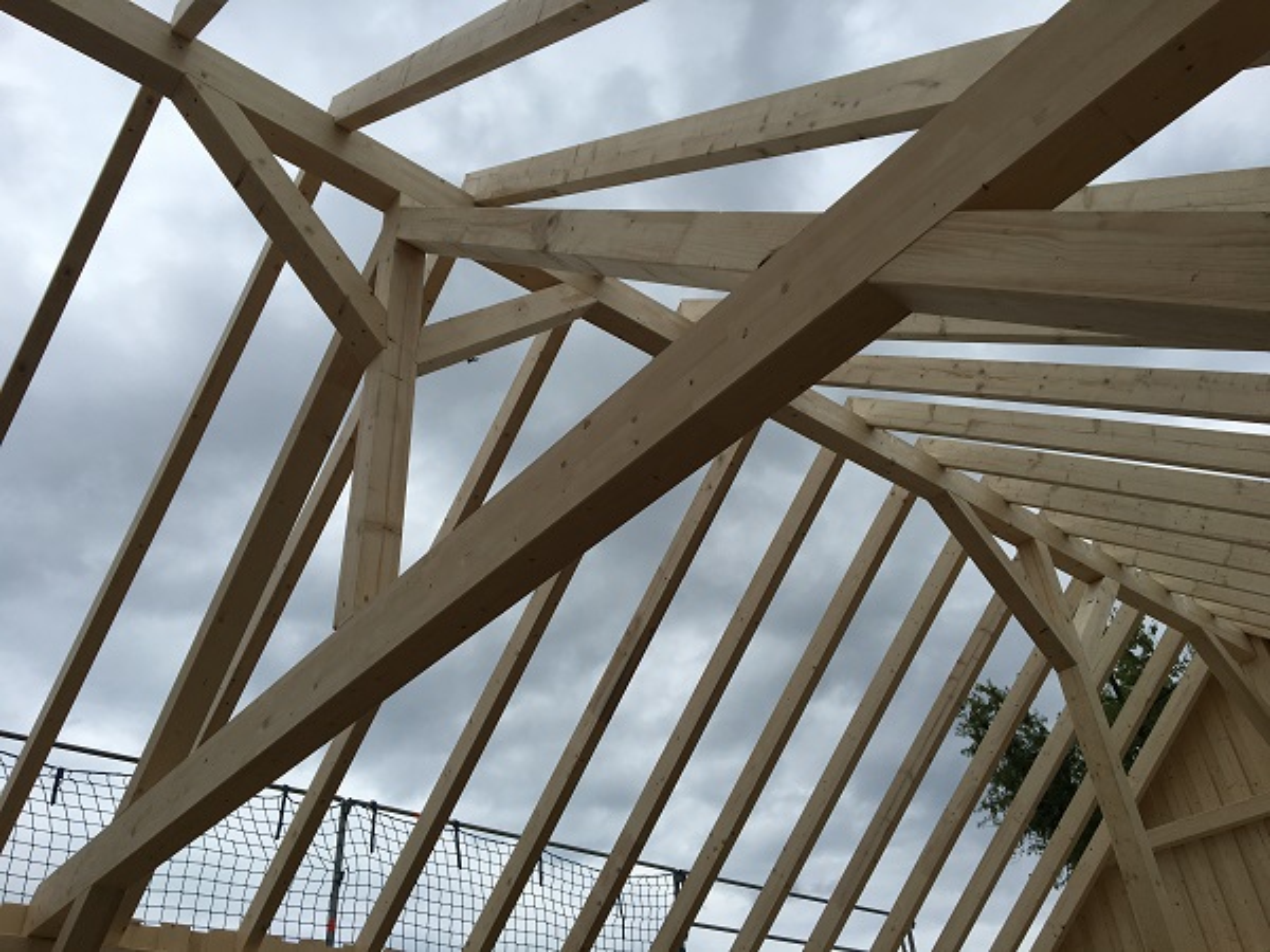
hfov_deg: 61.7
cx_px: 635
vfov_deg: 48.2
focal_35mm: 29
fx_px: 1064
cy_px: 476
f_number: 2.2
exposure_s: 1/986
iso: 25
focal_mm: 4.15
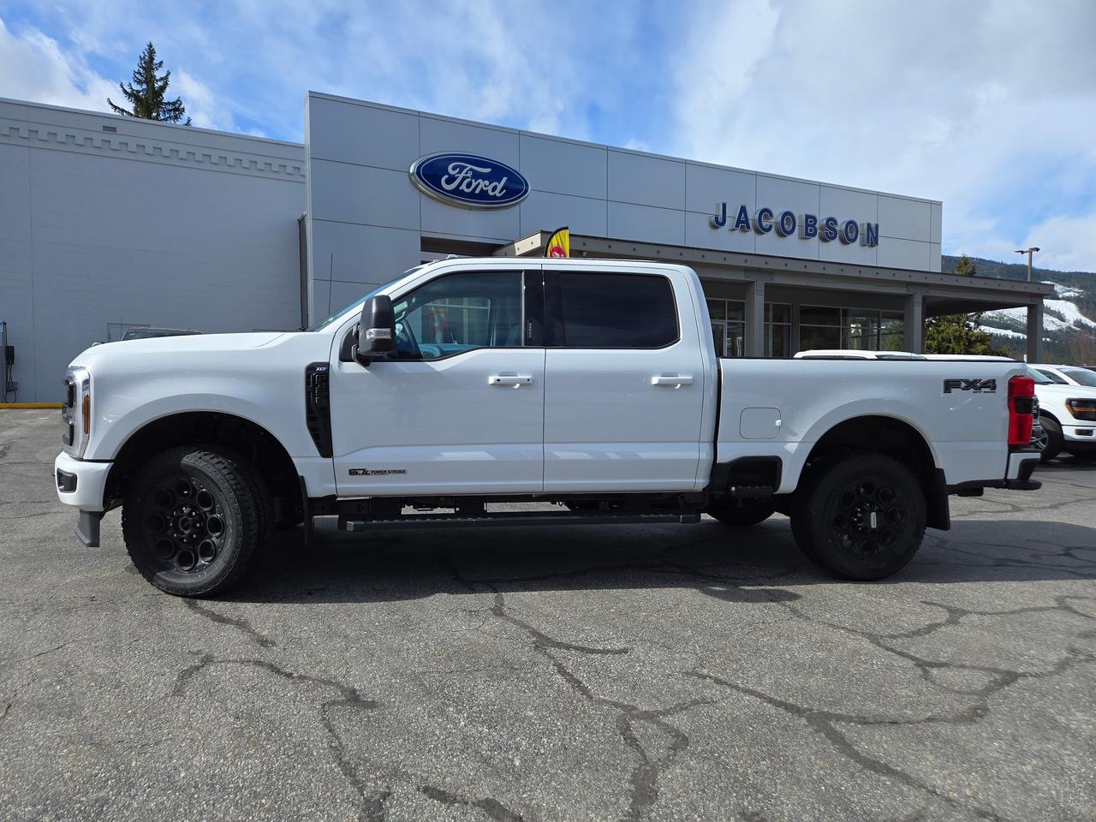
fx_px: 728
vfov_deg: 58.9
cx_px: 548
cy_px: 411
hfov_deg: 73.9
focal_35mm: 23
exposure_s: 1/1869
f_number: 1.8
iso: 25
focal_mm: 5.4
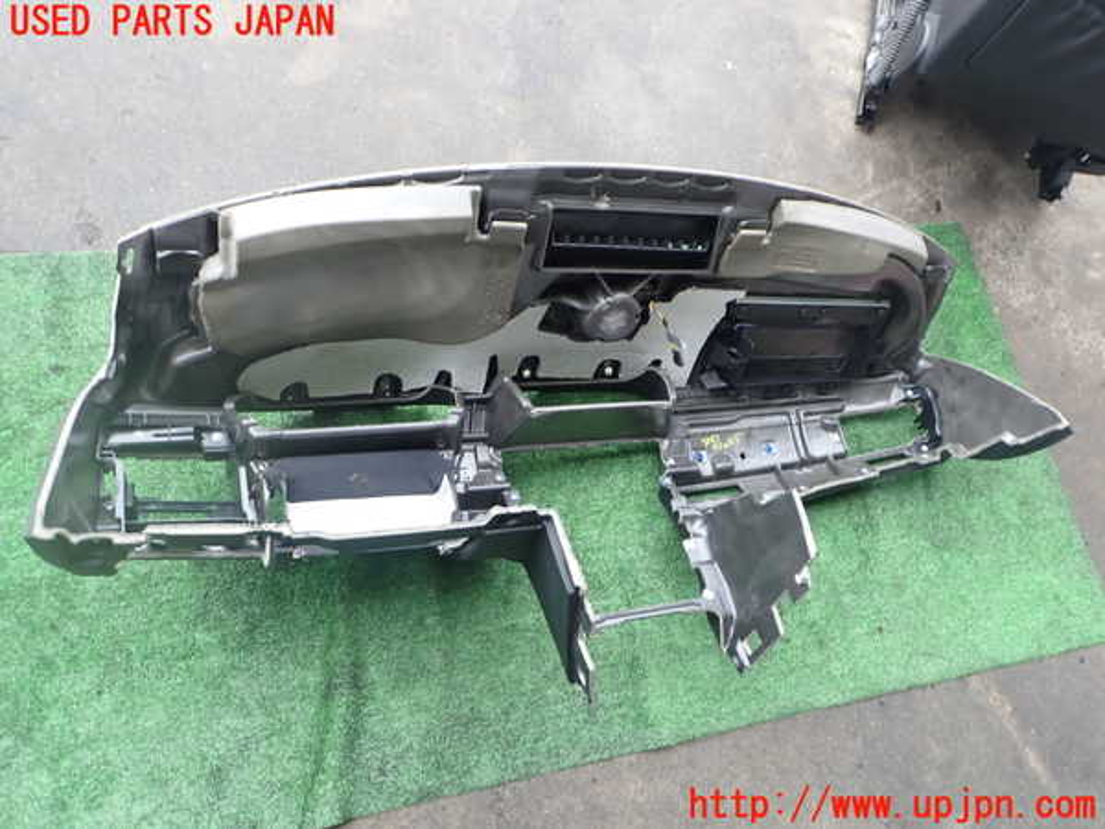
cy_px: 414
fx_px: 798
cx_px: 552
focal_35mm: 25
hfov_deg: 69.4
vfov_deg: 54.9
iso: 100
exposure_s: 1/80
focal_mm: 4.5
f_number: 2.8
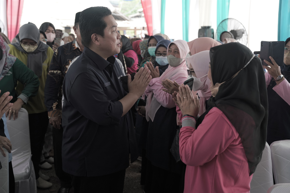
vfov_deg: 31.2
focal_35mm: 43
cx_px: 145
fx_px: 346
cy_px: 96
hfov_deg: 45.4
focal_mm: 43
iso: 500
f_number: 3.5
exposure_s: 1/200
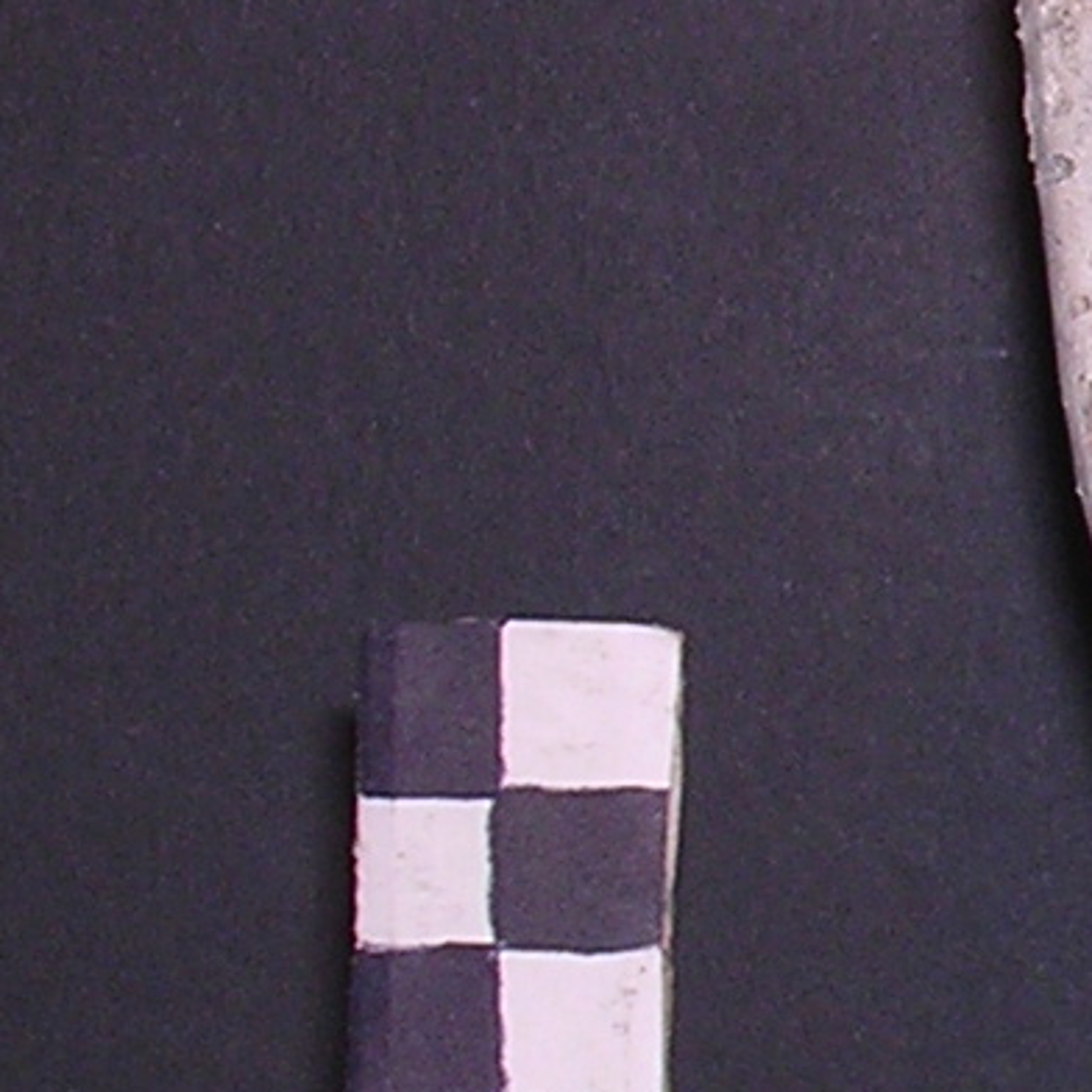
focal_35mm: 226
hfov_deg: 7.5
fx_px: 8066
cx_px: 1983
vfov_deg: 7.7
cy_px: 351
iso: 100
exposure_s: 1/60.1
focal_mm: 7.5
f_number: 3.1
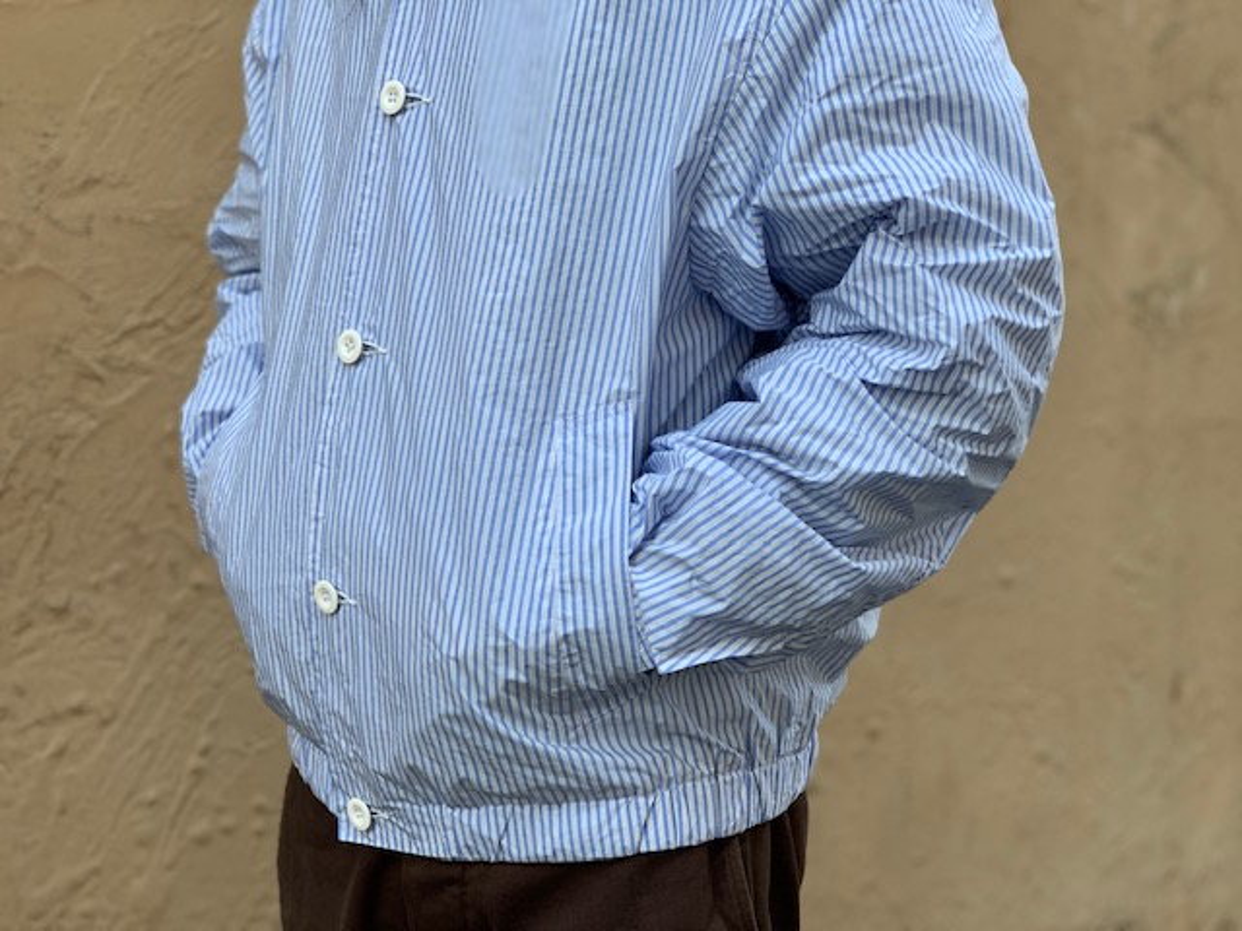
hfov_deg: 36.8
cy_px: 466
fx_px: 1866
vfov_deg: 28.0
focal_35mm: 52
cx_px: 621
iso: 25
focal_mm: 6
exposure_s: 1/122
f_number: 2.4
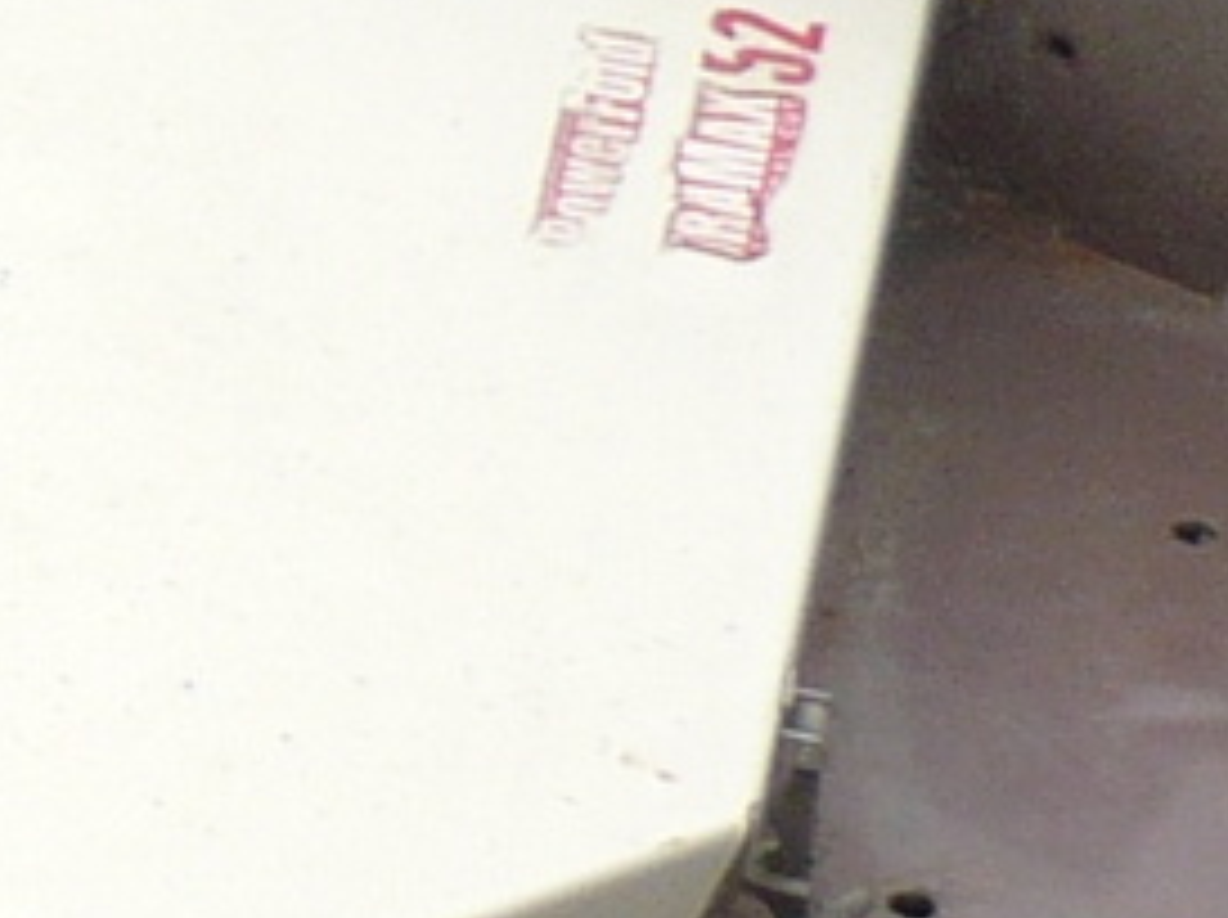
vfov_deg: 5.6
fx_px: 9318
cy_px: -572
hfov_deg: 6.8
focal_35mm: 263
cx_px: -2550
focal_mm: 5.8
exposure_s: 1/320
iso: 100
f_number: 2.8
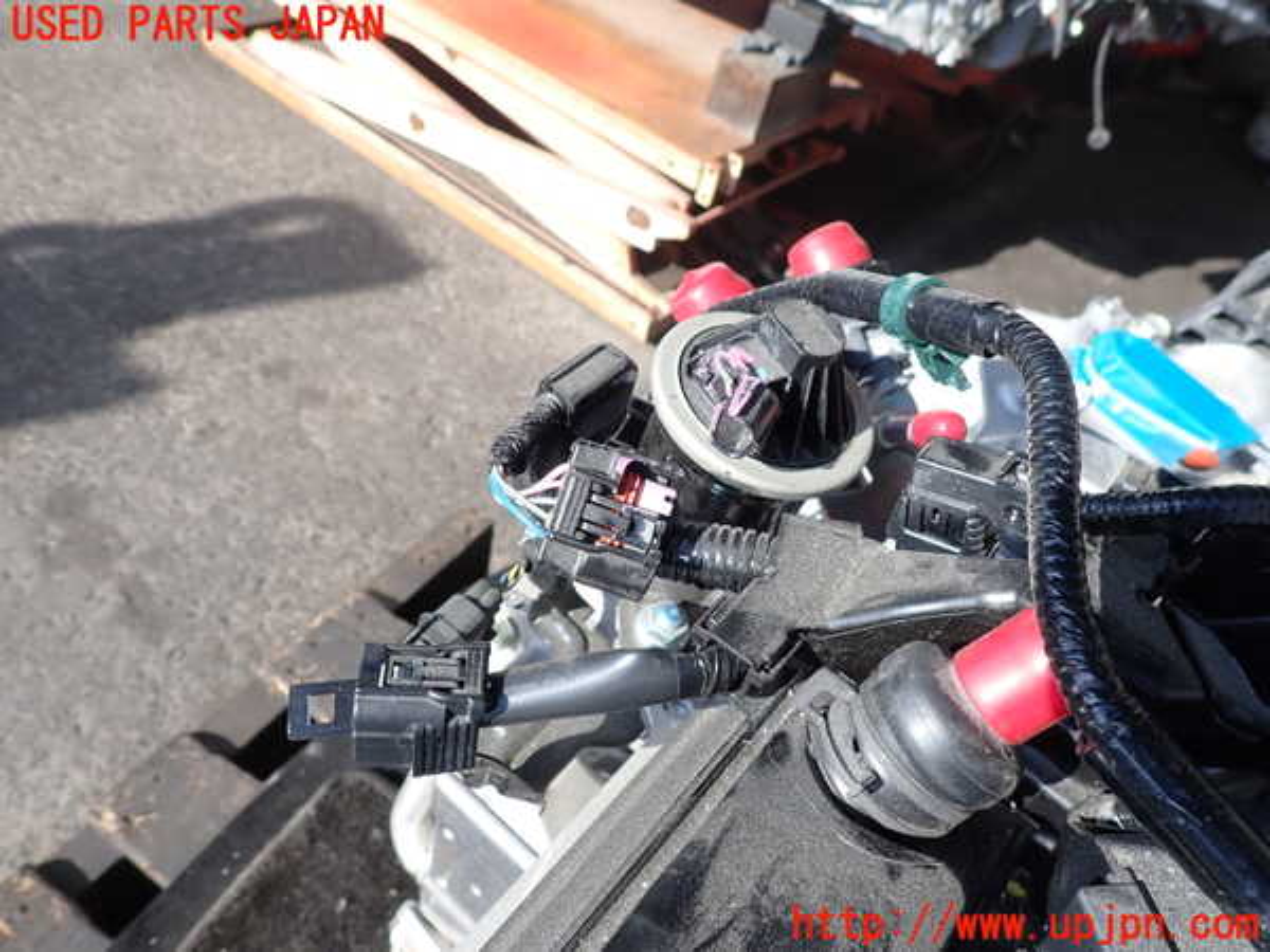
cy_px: 476
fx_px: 917
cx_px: 635
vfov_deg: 54.9
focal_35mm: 25
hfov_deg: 69.4
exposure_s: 1/500
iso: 100
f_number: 2.8
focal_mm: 4.5
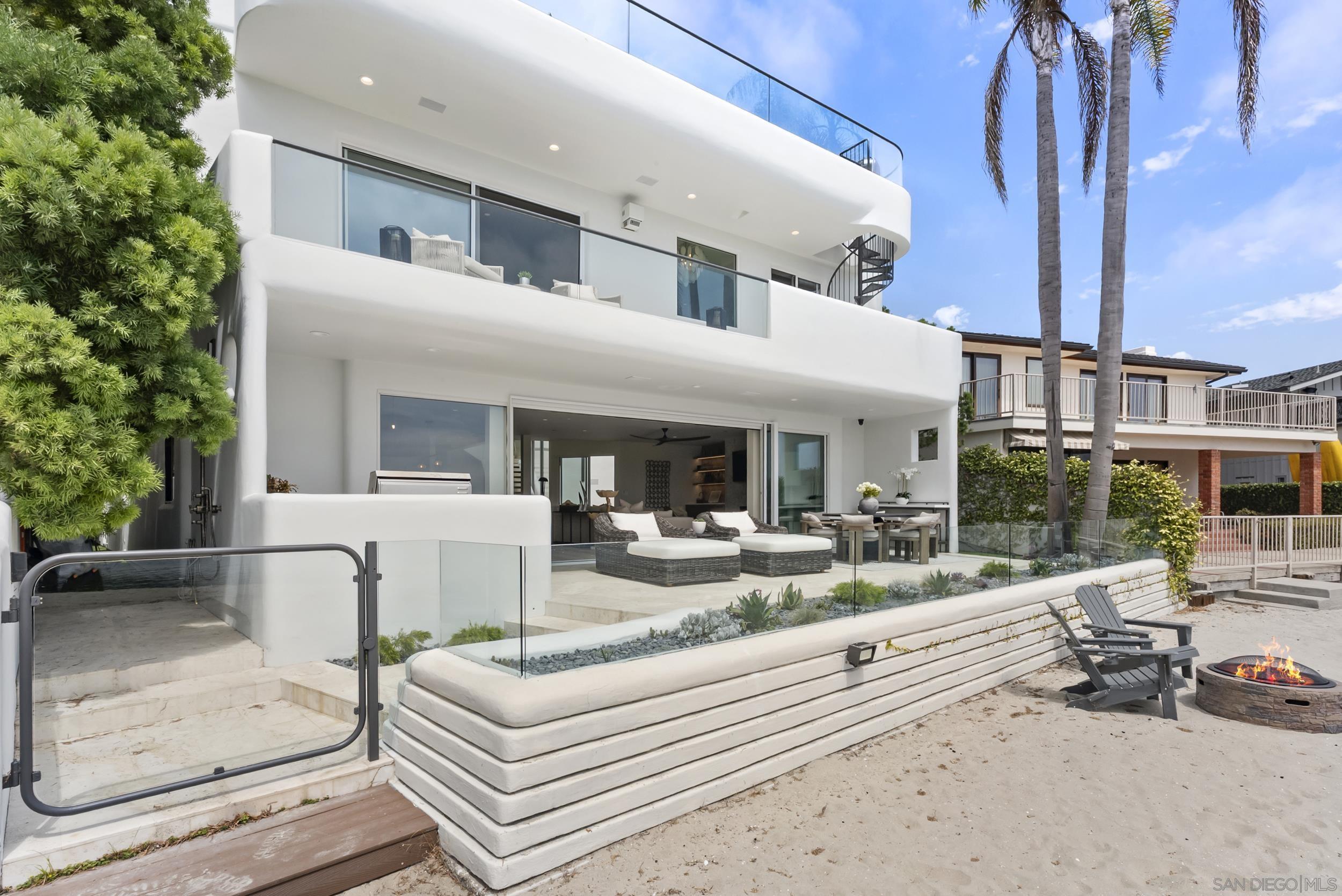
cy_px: 448
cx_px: 671
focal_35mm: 16
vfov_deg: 73.8
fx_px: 597
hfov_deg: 96.7
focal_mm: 16
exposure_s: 1/160
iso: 500
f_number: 20
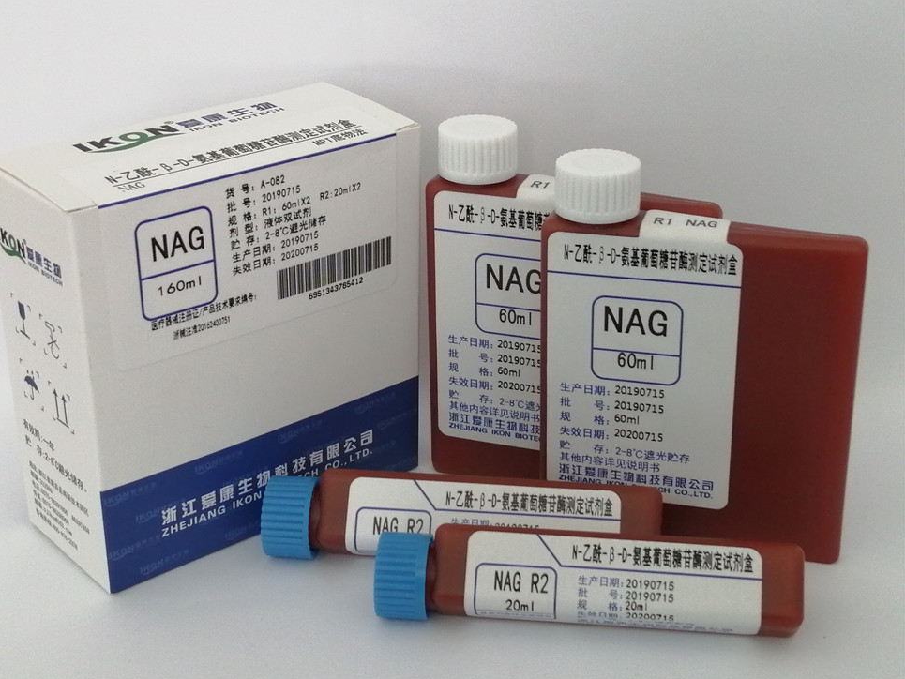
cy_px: 336
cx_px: 437
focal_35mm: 57
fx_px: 1490
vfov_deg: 25.7
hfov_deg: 33.8
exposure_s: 1/30
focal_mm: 3.64
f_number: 1.8
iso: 100
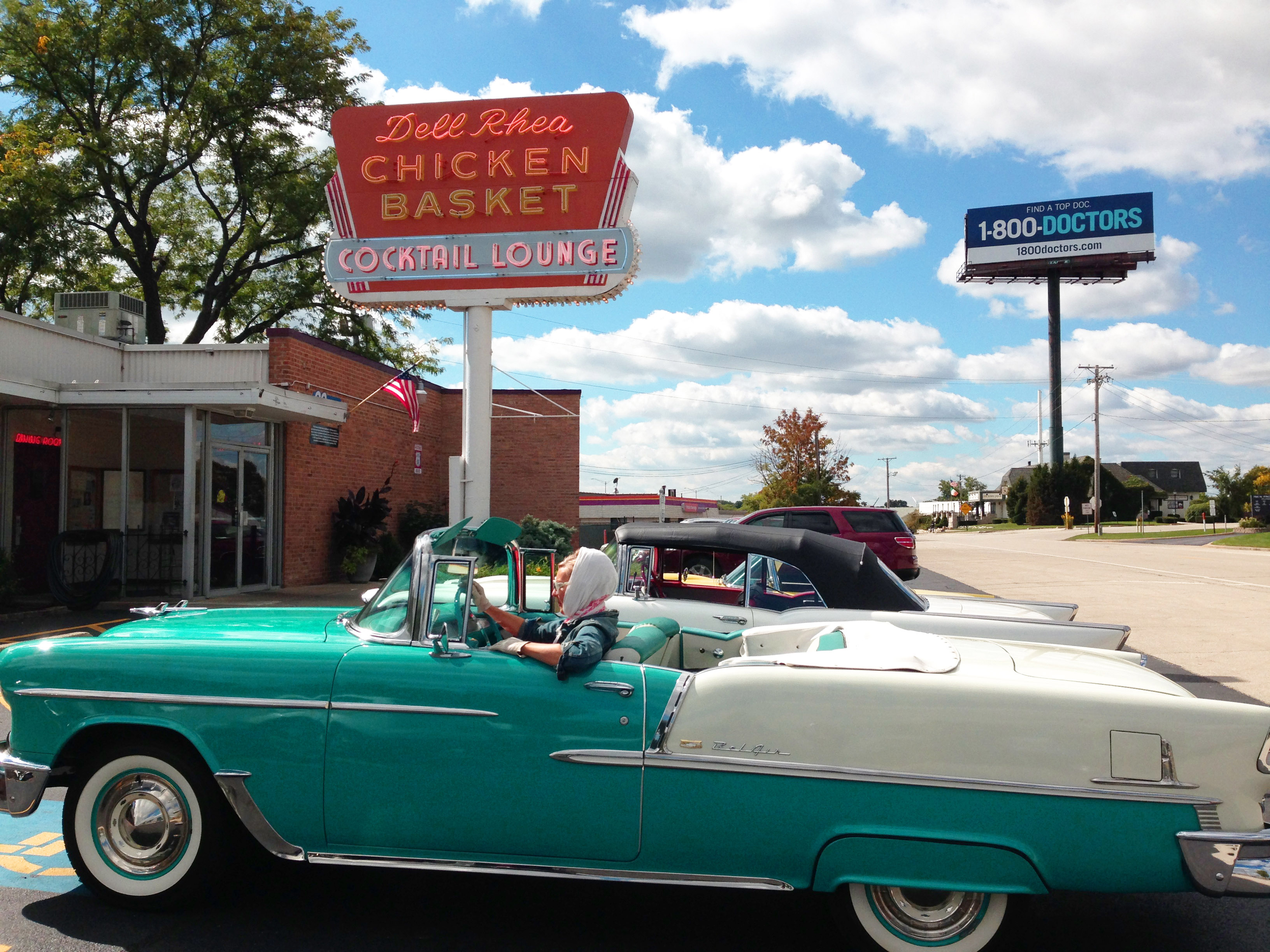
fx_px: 1211
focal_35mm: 33
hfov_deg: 55.4
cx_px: 635
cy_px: 476
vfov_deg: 42.9
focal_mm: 4.12
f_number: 2.4
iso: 64
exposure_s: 1/2584
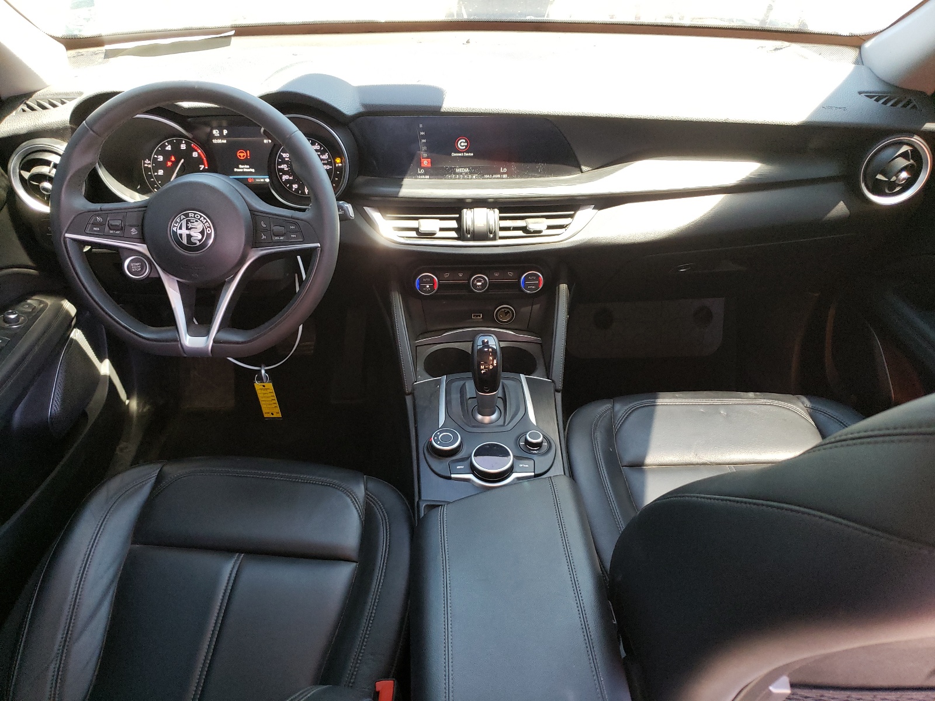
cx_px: 468
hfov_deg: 67.3
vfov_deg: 53.1
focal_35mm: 26
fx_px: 702
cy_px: 350
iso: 150
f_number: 1.5
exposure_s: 1/60.2
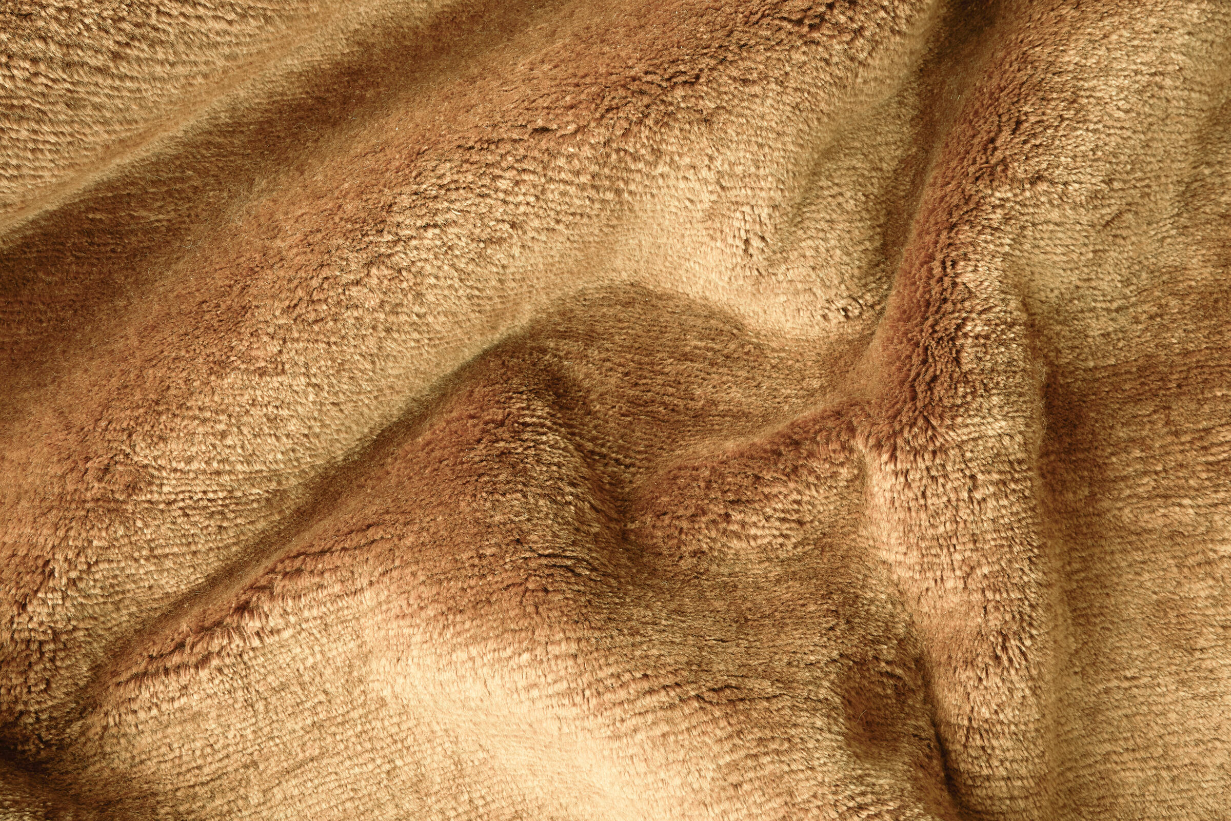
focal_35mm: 43
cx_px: 616
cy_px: 410
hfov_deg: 45.4
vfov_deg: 31.2
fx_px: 1470
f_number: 11
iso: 100
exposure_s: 1/5
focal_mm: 43
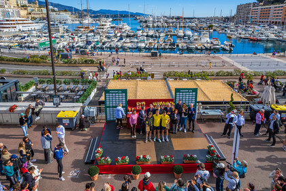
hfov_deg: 78.6
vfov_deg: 57.2
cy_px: 96
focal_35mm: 22
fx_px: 175
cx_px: 143
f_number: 2.8
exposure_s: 1/1600
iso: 100
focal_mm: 8.4
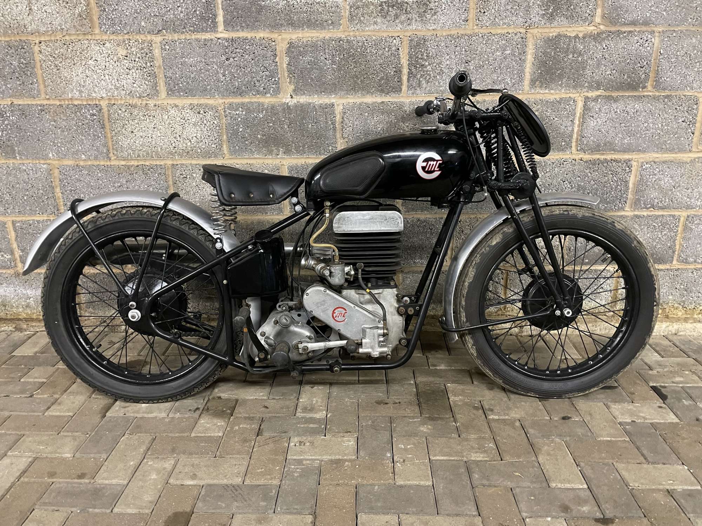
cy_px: 263
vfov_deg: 53.1
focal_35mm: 26
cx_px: 351
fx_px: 527
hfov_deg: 67.3
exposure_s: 1/25
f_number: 1.6
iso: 500
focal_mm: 4.2
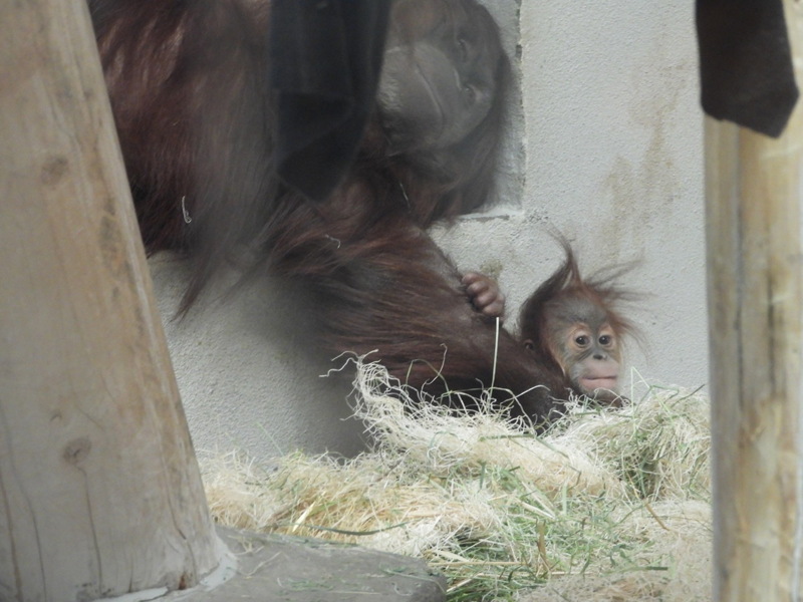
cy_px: 301
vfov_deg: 4.0
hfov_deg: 5.4
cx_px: 402
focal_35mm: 370
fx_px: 8583
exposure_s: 1/6
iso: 800
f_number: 5
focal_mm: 66.5
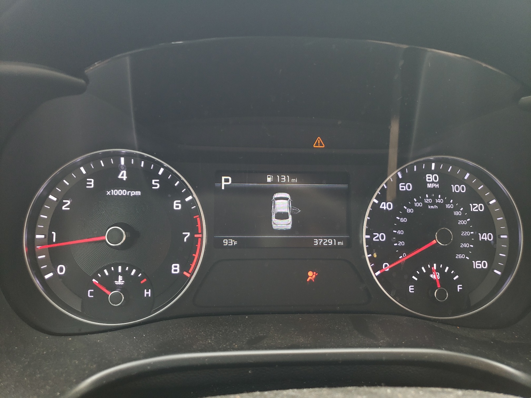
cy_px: 199
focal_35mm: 26
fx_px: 399
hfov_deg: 67.3
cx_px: 266
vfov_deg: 53.1
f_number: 1.5
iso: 52
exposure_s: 1/50
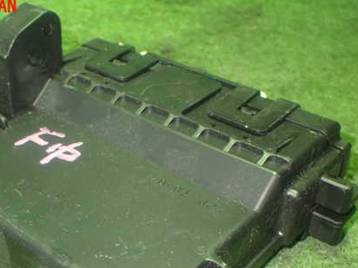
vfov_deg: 25.8
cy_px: 193
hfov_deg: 34.1
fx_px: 579
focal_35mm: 56
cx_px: 121
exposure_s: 1/20
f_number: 2.7
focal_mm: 6.83
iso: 800
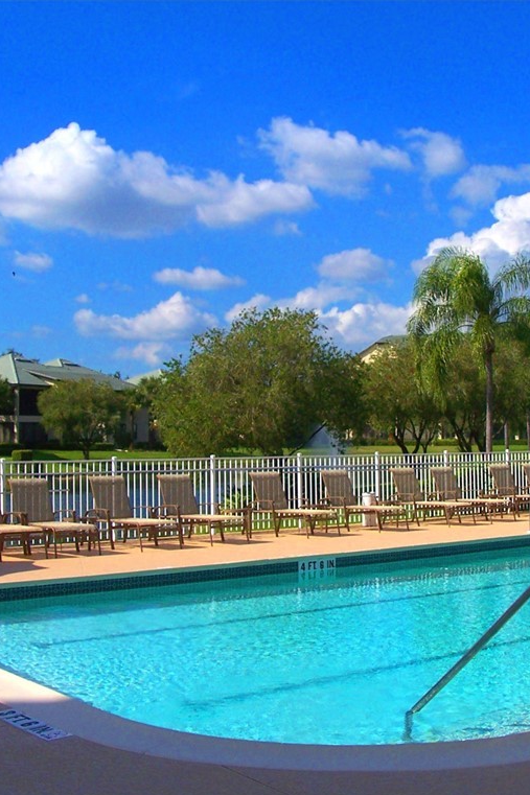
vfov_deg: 40.4
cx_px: 330
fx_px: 1082
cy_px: 400
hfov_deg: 27.4
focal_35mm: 49
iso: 80
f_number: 5.6
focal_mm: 6
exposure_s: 1/750
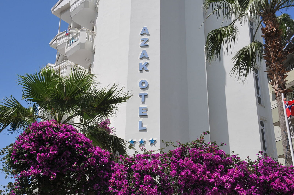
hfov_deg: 45.0
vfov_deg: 30.8
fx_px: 355
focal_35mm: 44
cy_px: 98
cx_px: 147
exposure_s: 1/500
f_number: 11
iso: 200
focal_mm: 29
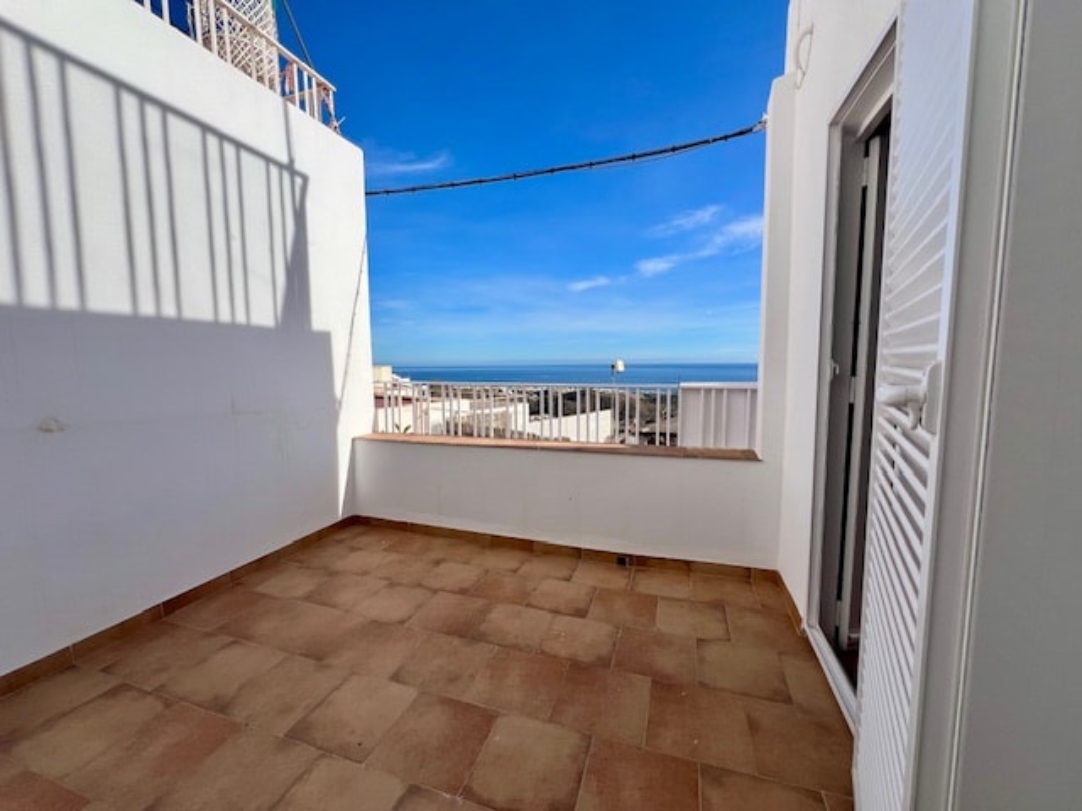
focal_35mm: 13
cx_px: 541
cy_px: 406
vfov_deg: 89.9
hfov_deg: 106.2
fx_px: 406
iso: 32
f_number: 1.8
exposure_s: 1/2874
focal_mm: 1.57
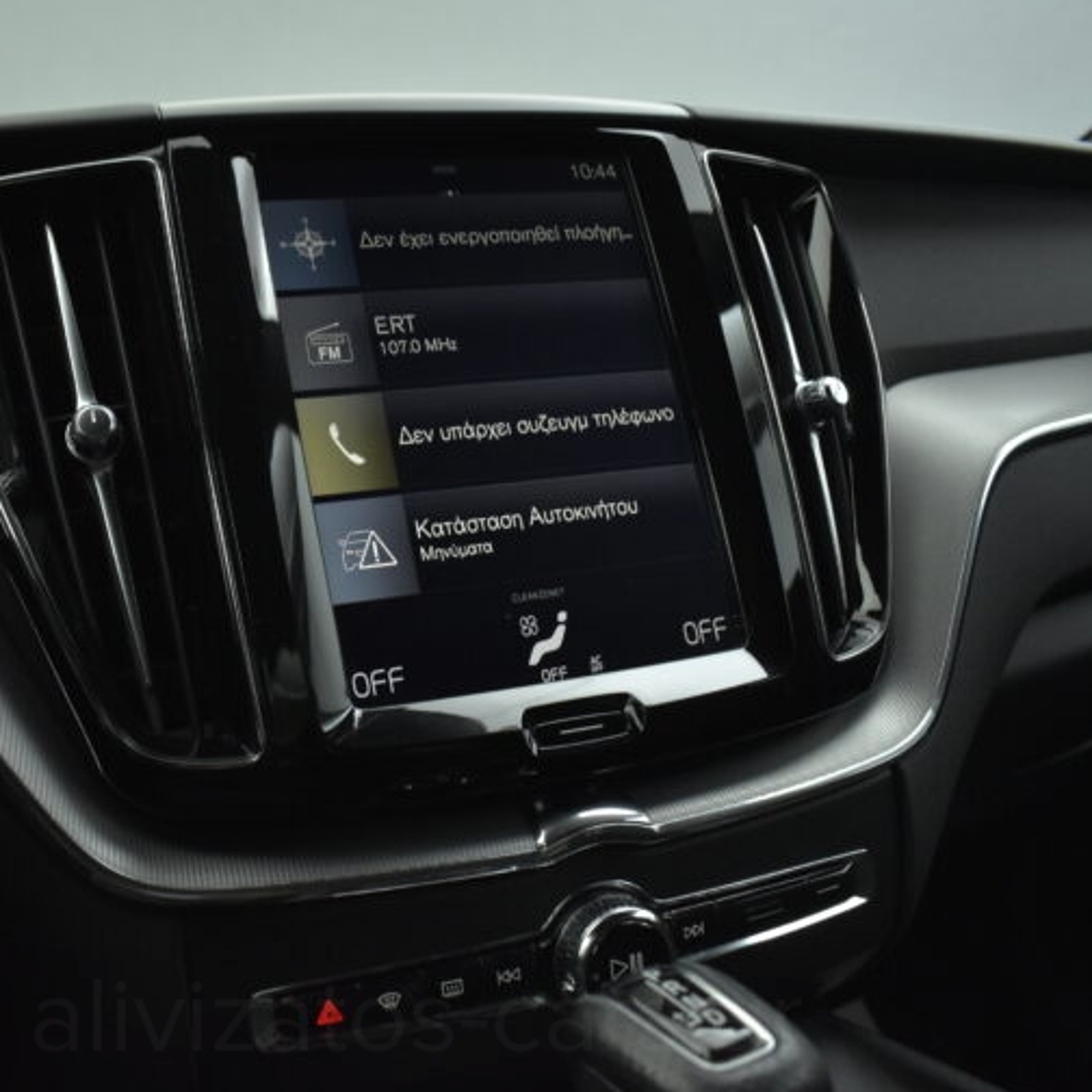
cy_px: 545
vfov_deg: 47.2
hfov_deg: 46.4
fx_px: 1249
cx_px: 360
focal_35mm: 35
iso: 1600
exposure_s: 1/100
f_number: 3.5
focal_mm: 18
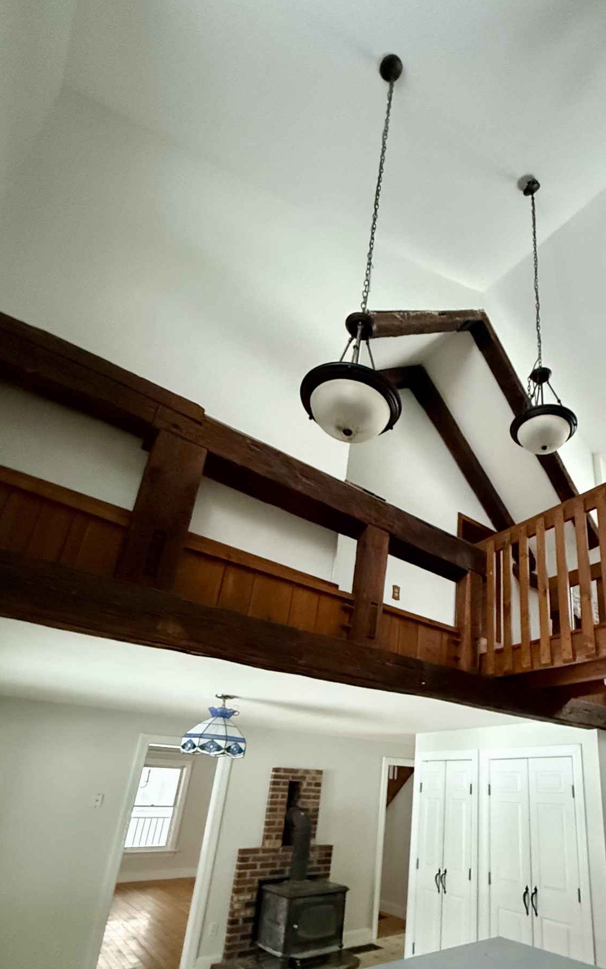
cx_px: 438
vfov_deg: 86.2
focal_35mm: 19
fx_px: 502
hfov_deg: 59.6
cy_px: 607
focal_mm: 2.22
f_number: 2.2
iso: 1250
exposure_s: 1/60
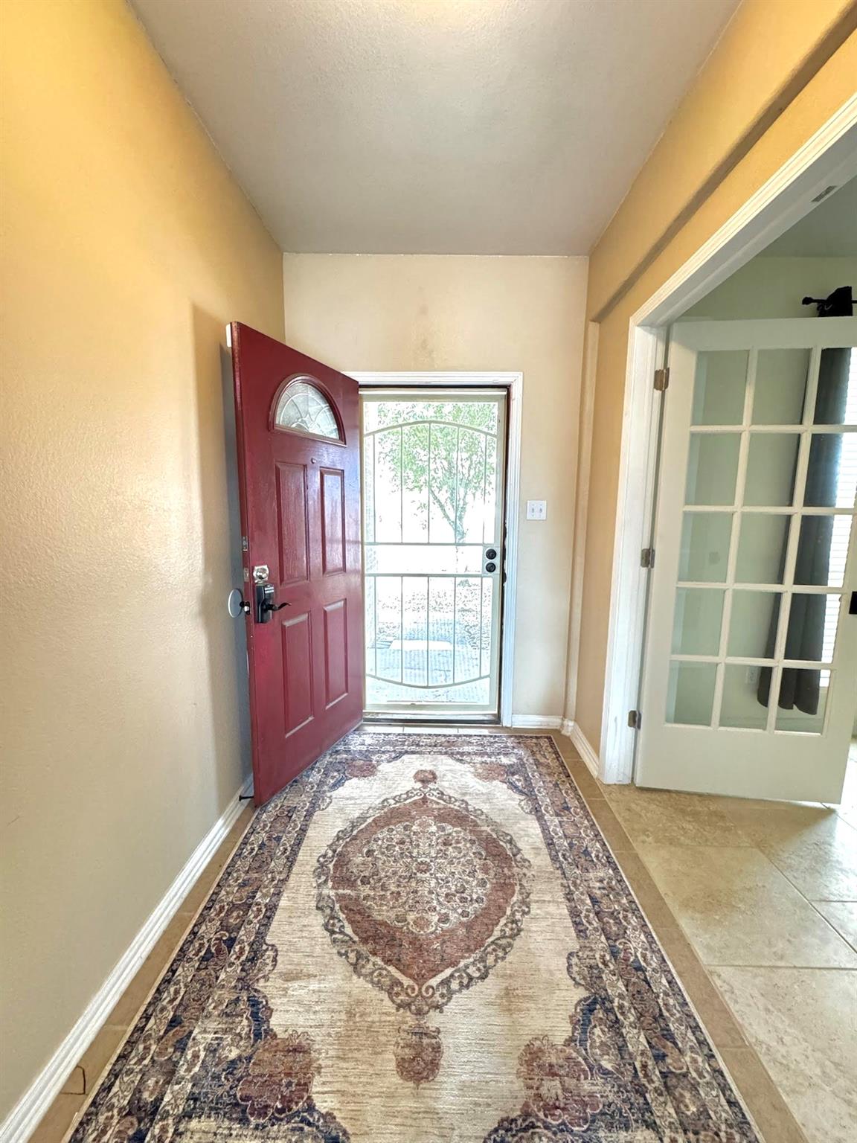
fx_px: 462
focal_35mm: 14
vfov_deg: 102.1
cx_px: 428
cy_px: 572
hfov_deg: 85.7
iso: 1000
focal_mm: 2.22
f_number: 2.2
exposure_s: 1/60
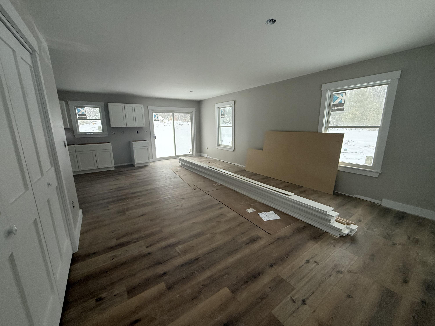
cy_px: 163
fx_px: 176
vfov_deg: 85.7
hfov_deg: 102.1
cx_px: 218
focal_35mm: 14
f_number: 2.2
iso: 160
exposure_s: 1/99
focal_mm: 2.22
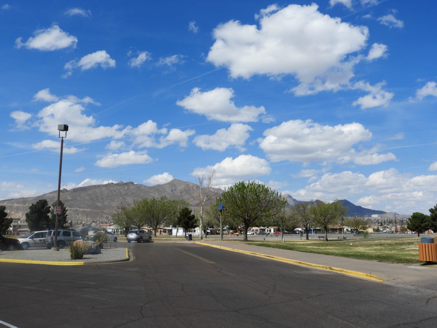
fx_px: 417
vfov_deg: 42.9
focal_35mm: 33
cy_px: 164
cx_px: 218
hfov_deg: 55.4
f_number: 4
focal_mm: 5.9
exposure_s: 1/1600
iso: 100
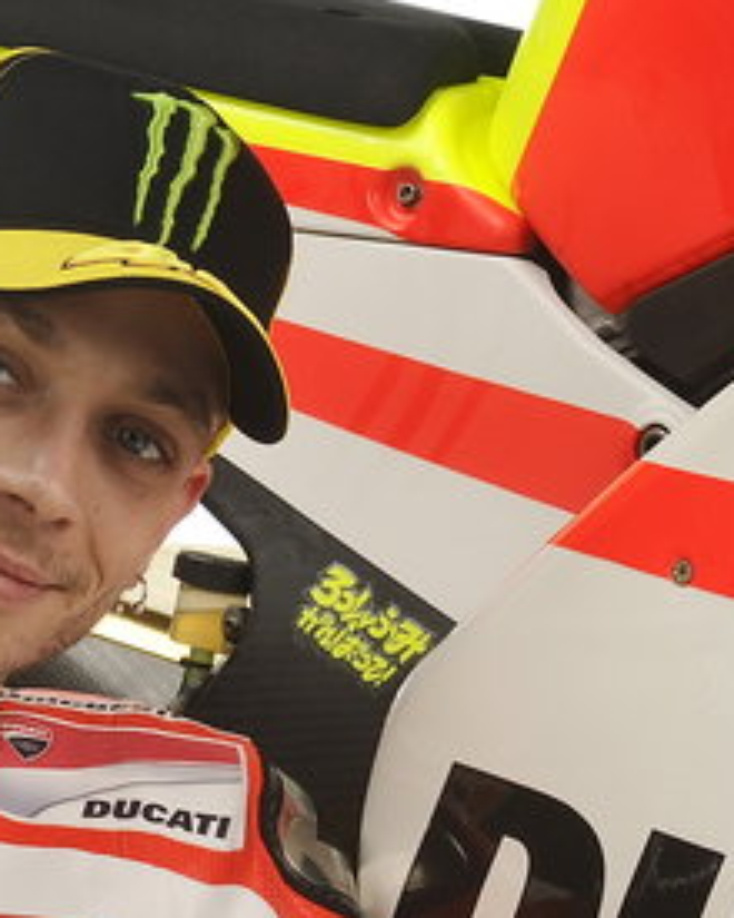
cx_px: 824
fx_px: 14555
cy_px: 759
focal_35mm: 536
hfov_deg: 2.9
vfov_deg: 3.6
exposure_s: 1/125
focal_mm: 98
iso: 100
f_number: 11
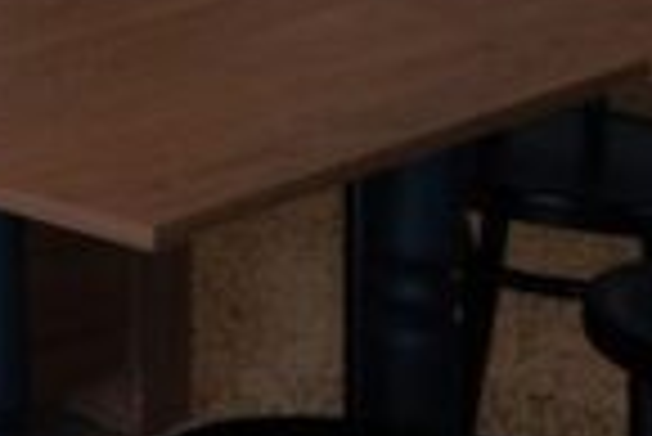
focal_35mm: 169
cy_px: -690
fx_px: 3064
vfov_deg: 7.5
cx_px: -1286
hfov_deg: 9.5
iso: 100
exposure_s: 1/30
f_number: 5
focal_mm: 24
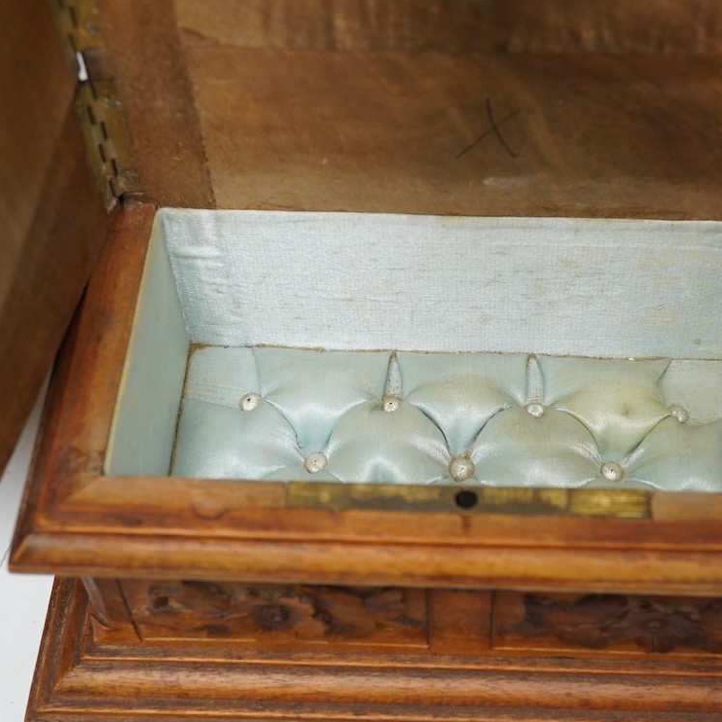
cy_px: 363
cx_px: 452
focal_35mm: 58
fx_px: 1369
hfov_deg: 29.4
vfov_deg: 29.6
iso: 2500
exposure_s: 1/160
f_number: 9
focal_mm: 30
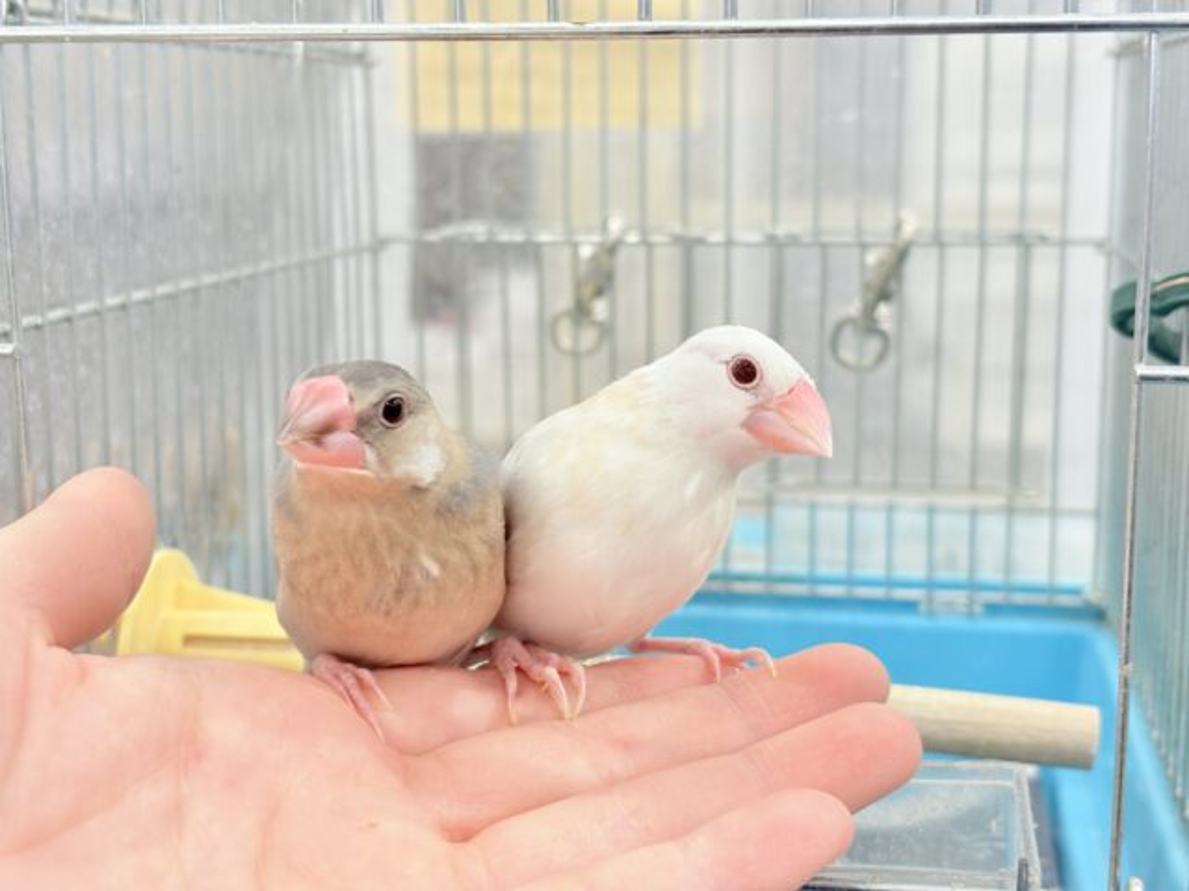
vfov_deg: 28.0
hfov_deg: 36.8
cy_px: 446
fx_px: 1786
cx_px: 594
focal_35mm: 52
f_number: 1.6
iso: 50
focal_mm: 5.96
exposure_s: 1/50
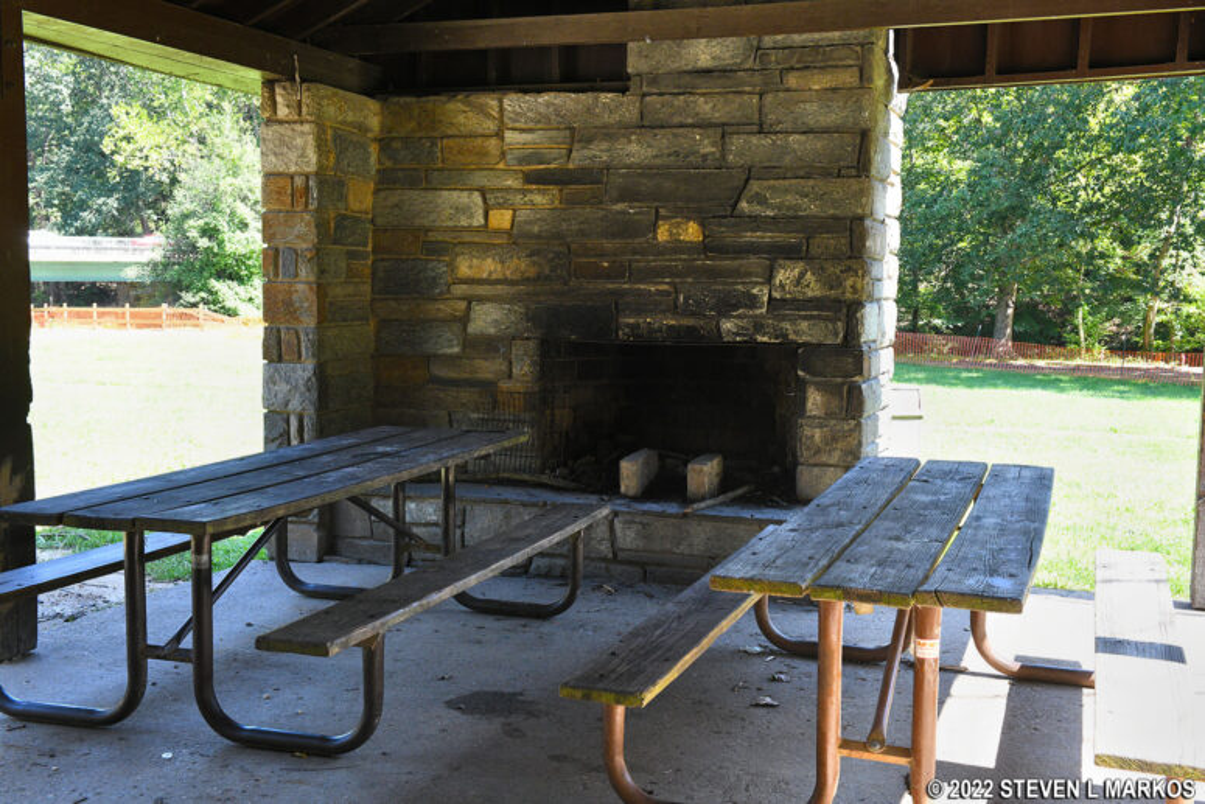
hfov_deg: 46.4
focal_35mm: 42
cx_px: 602
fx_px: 1406
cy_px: 402
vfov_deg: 31.9
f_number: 11
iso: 1600
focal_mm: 42
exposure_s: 1/125
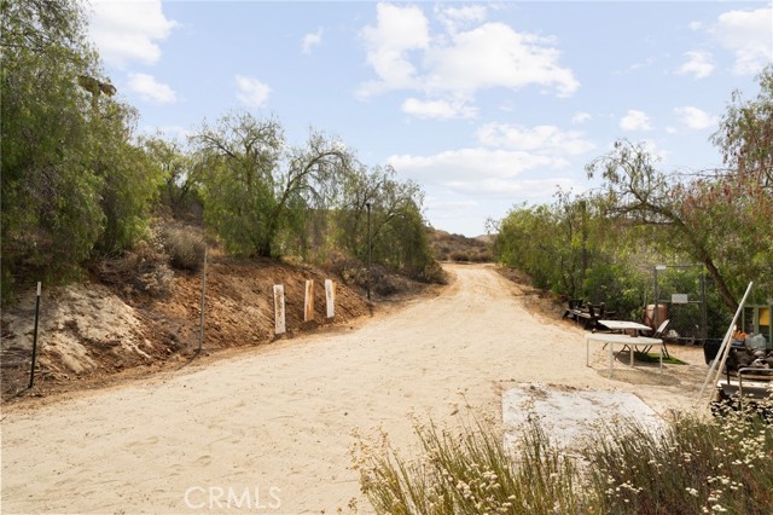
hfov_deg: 86.9
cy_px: 258
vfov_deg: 64.5
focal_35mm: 19
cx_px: 386
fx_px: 408
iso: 400
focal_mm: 19
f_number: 7.1
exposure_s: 1/200
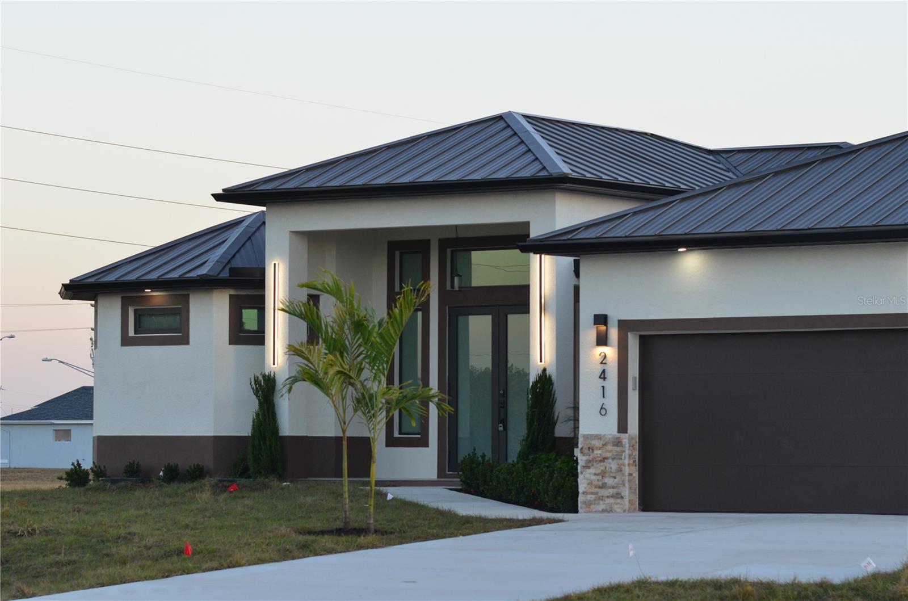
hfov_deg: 15.9
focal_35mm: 129
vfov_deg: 10.6
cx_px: 454
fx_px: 3246
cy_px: 300
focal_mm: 86
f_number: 4
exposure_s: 1/250
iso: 560
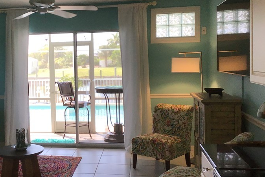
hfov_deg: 39.3
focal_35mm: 49
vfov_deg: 27.5
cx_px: 66
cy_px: 88
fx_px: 361
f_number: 2.4
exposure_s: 1/100
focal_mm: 3.3
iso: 40
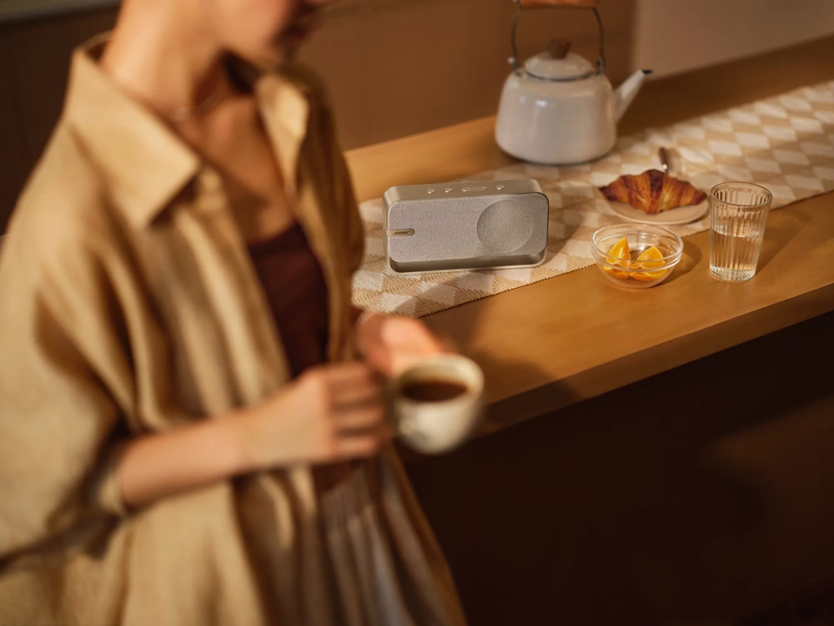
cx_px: 417
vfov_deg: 23.3
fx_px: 1518
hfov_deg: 30.7
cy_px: 313
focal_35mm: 63
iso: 250
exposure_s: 1/2000
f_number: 1.7
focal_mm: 80
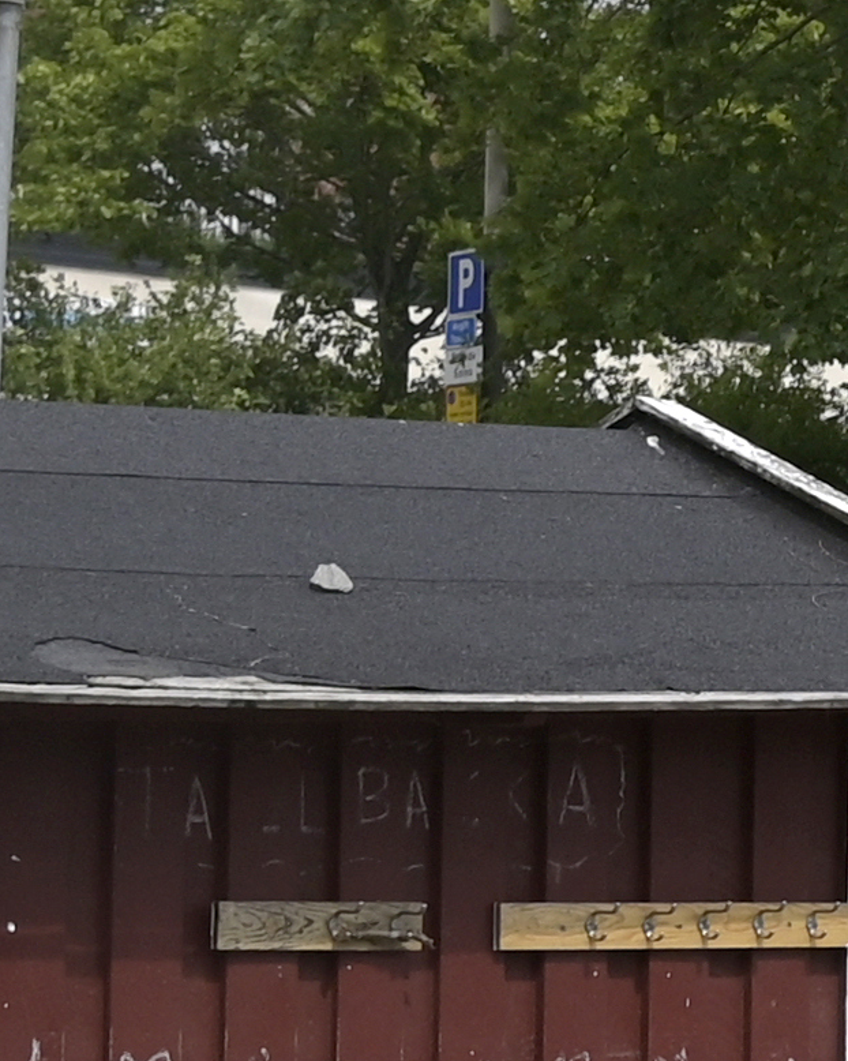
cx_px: 2656
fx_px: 5492
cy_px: 603
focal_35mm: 175
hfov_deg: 7.6
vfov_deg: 11.0
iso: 280
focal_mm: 24
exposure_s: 1/1600
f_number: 5.6
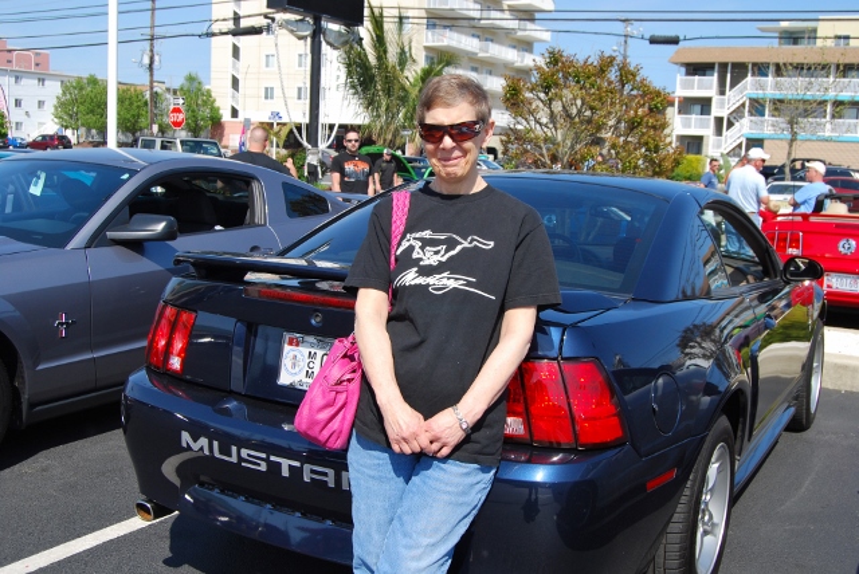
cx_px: 430
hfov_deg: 49.5
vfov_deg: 34.3
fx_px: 931
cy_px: 287
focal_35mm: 39
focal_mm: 26
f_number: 9
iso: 200
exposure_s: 1/320
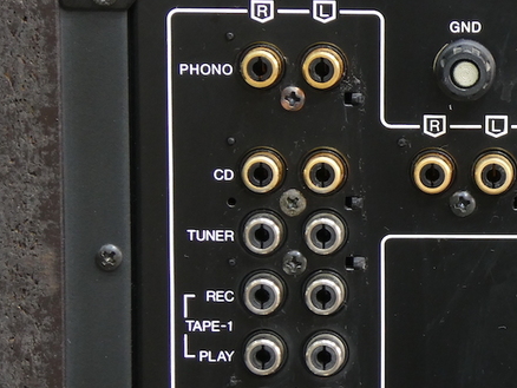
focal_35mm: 252
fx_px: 3766
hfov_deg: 7.8
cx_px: 499
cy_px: 280
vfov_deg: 5.9
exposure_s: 1/5
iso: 200
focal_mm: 20.6
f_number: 5.1
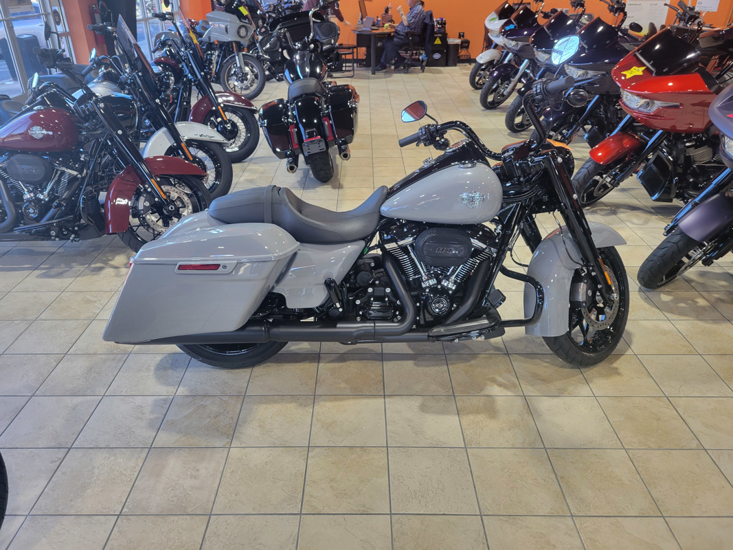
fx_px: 550
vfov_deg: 53.1
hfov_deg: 67.3
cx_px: 366
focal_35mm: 26
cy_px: 275
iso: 80
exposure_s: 1/120
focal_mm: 5.4
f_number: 1.8
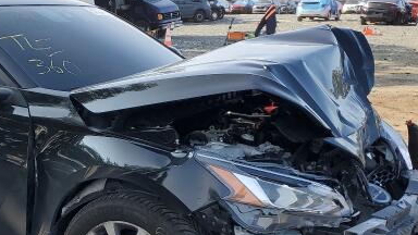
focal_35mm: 59
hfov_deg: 34.4
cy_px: 174
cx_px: 88
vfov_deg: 20.2
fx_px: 654
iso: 50
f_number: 1.5
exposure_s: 1/1000
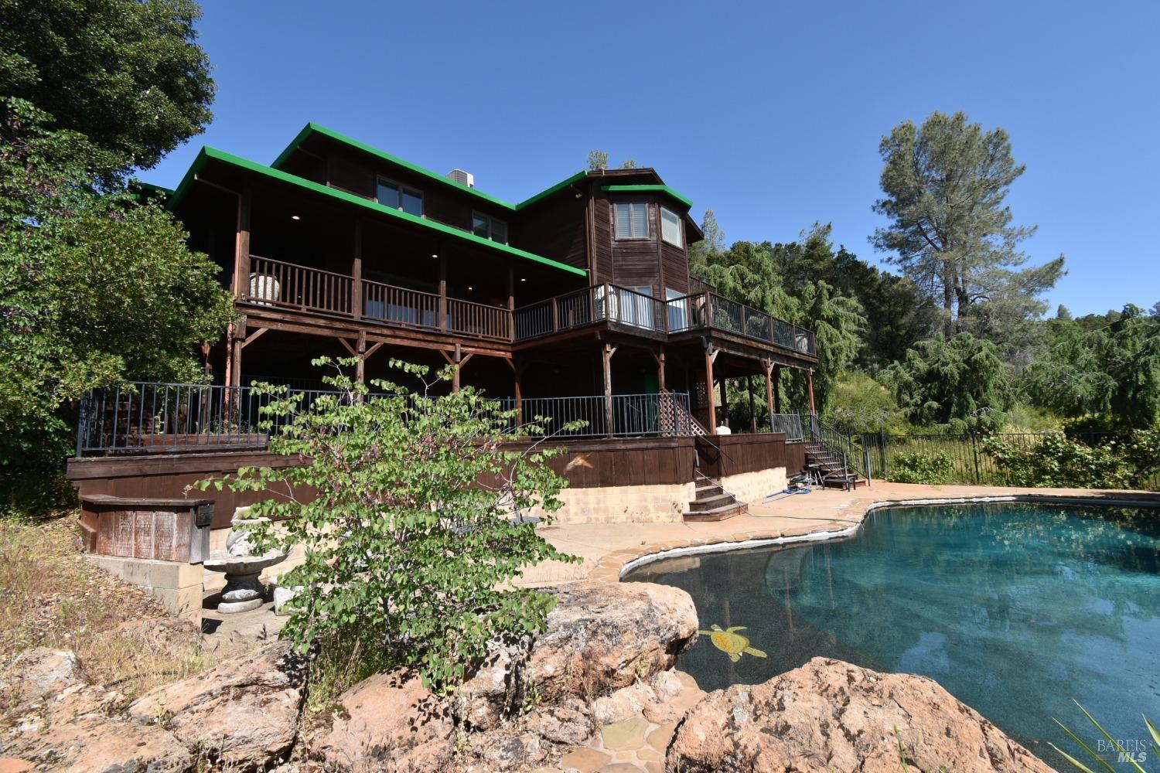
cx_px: 580
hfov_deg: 100.4
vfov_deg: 77.3
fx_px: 483
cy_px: 386
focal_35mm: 15
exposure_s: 1/200
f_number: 8
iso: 100
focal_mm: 10
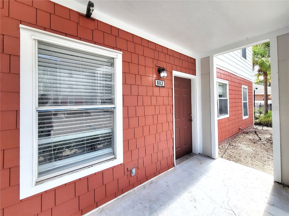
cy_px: 108
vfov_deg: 89.9
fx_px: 109
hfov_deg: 106.2
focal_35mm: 13
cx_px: 144
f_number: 2.2
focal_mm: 2.2
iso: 50
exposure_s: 1/379
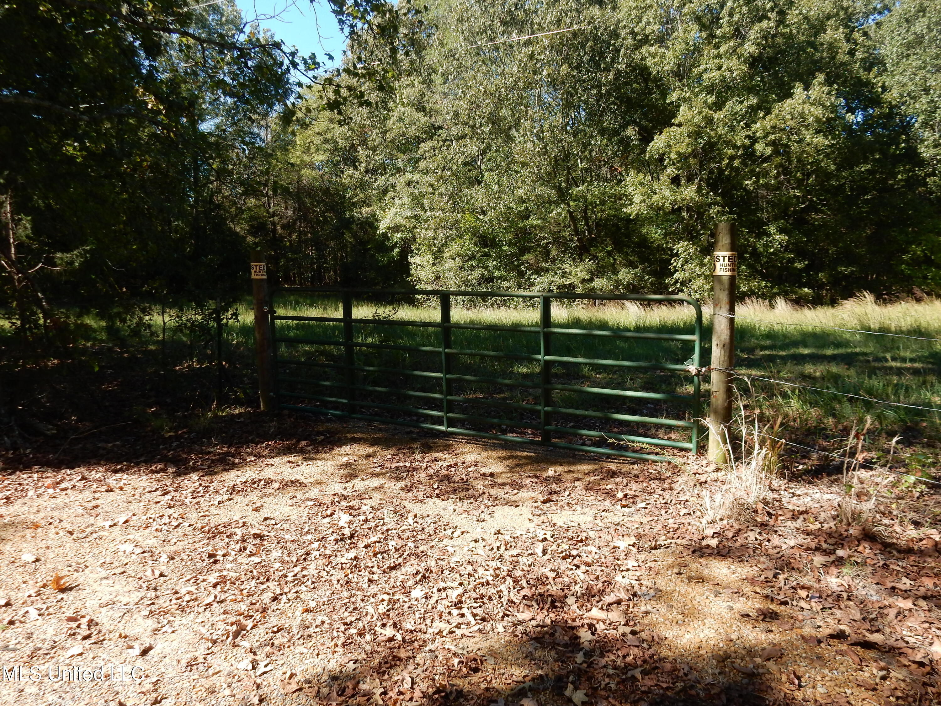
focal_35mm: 25
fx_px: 680
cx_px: 470
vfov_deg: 54.9
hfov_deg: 69.4
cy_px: 353
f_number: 3.7
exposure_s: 1/400
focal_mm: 4.5
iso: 125
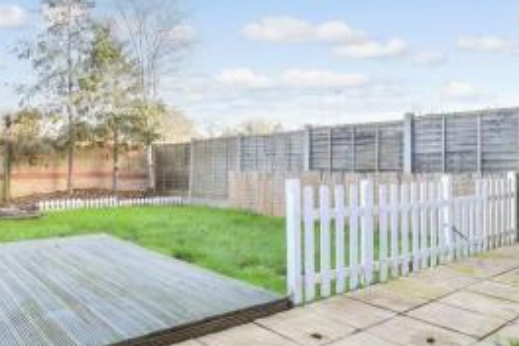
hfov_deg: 65.5
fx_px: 389
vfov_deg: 47.8
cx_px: 170
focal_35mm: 27
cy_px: 150
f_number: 8
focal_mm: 10
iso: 160
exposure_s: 1/25
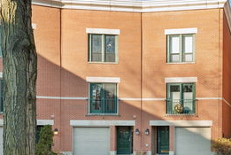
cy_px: 128
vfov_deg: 29.8
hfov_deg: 42.6
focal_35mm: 44
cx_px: 182
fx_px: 283
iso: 200
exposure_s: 1/25
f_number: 8
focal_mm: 24
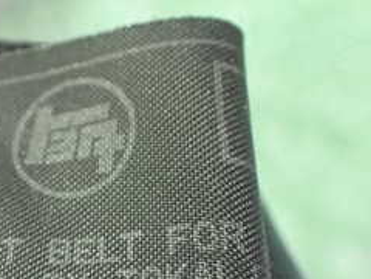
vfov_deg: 18.8
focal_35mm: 75
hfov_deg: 25.5
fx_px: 804
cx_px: 70
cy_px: 310
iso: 1600
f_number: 2.3
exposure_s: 1/30
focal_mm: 5.4
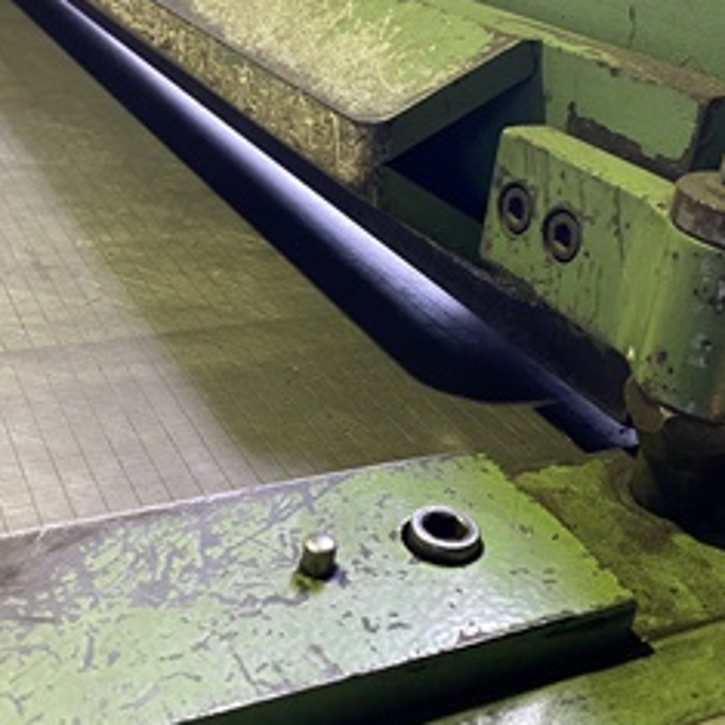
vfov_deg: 38.0
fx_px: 1043
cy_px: 247
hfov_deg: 38.1
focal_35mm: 44
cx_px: 281
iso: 400
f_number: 1.8
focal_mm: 4.25
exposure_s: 1/50
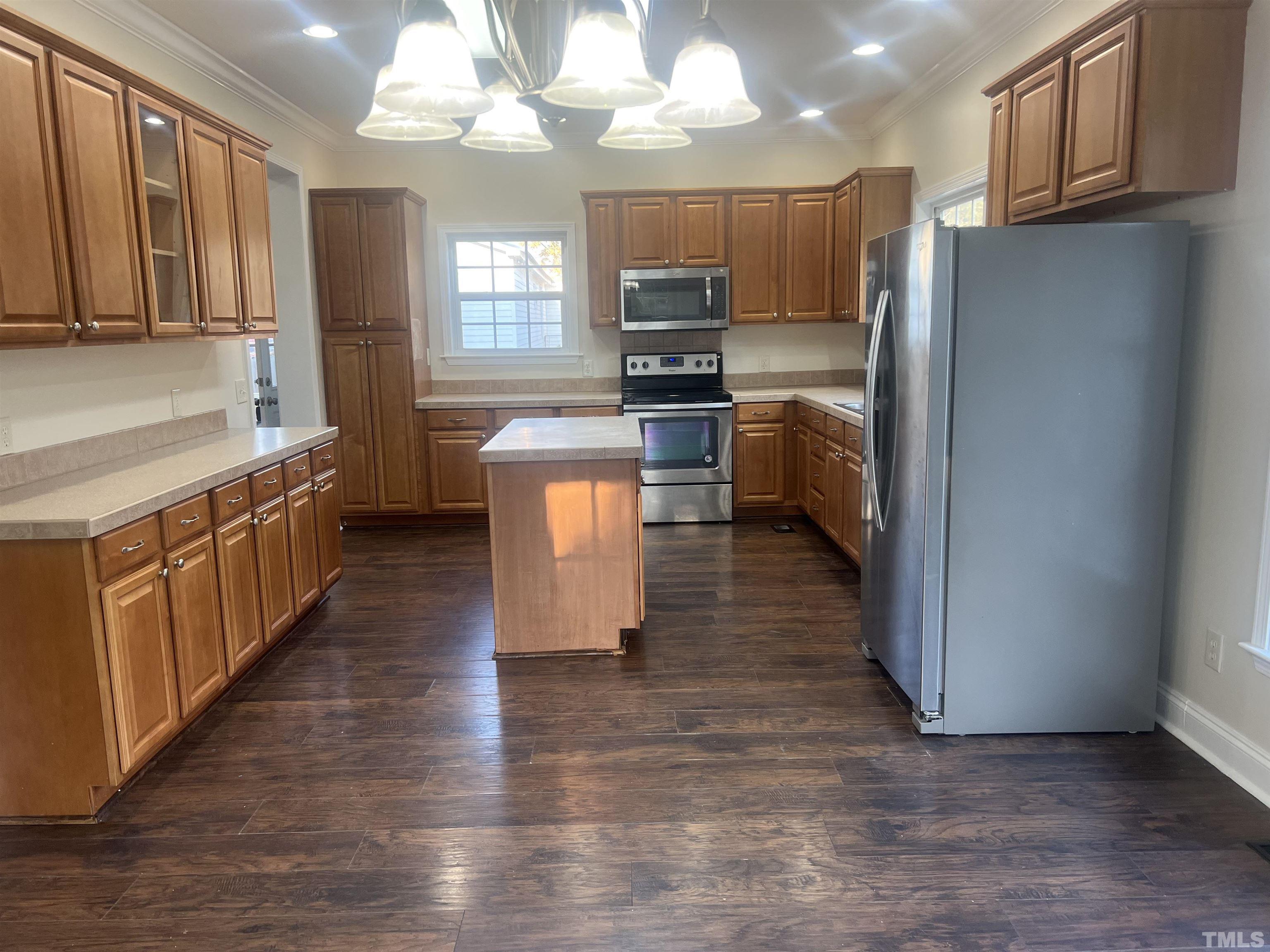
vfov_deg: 53.1
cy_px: 476
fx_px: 954
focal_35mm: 26
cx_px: 635
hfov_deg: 67.3
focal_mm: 5.7
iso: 100
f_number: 1.5
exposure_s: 1/120
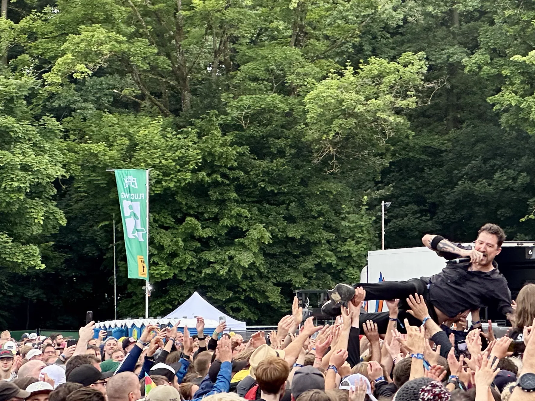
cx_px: 292
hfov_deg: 17.9
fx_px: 1700
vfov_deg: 13.5
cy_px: 171
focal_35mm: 110
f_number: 2.8
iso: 50
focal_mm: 9
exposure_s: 1/100
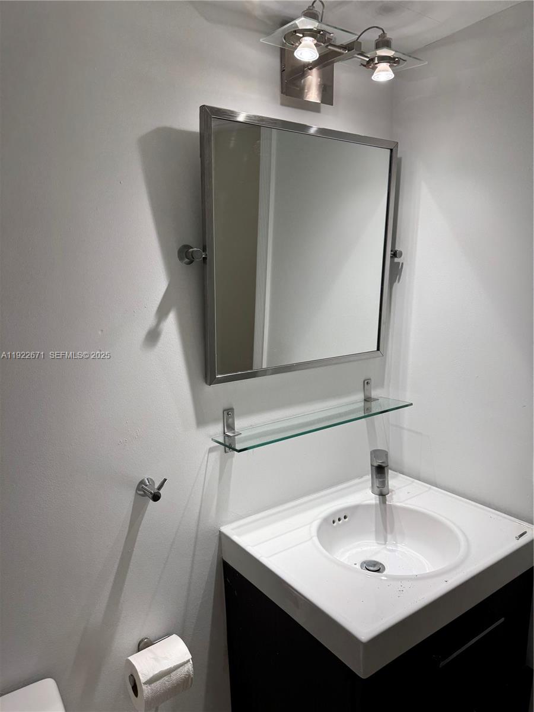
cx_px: 267
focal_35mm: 24
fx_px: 494
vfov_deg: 71.6
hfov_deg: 56.8
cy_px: 356
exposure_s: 1/120
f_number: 1.78
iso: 64
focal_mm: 6.76
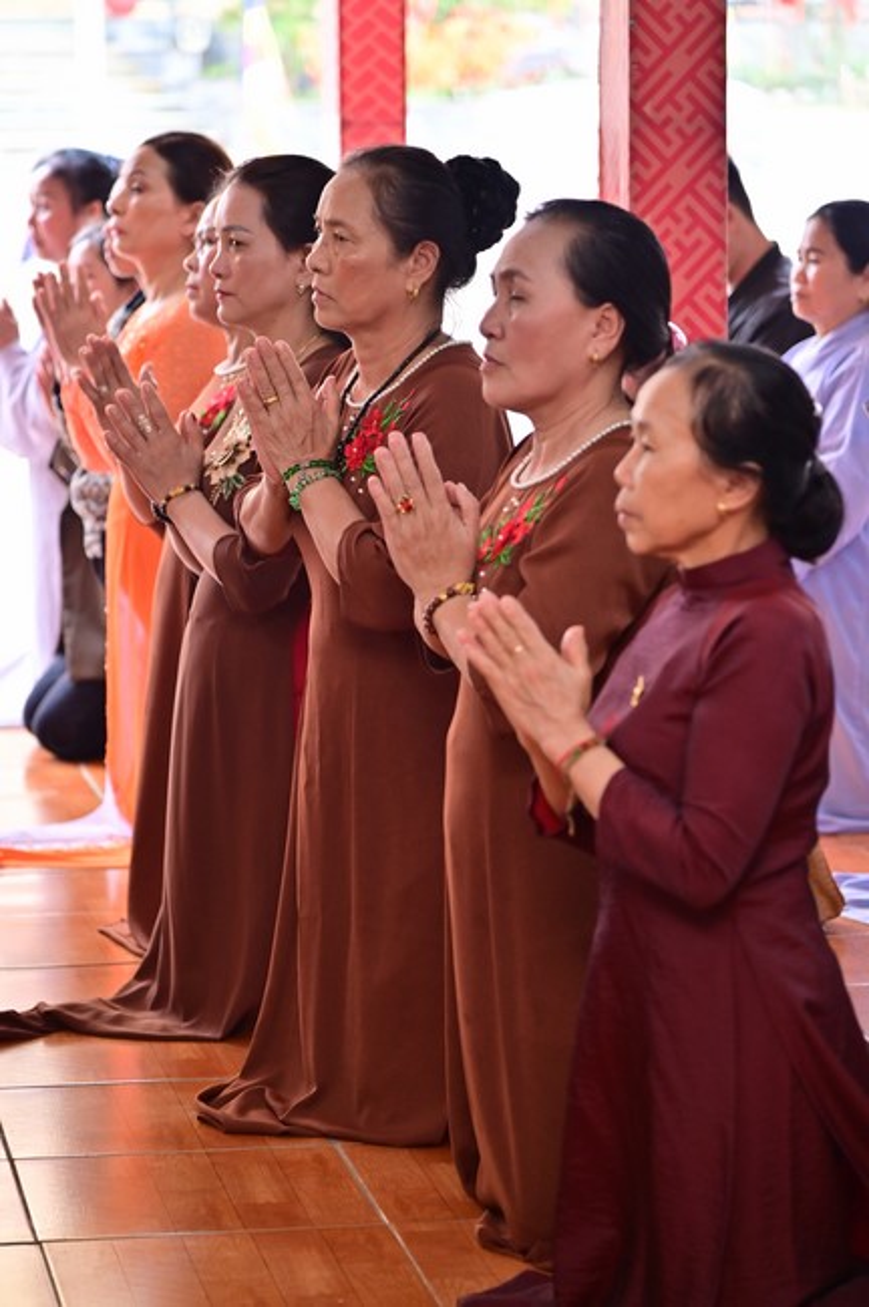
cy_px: 654
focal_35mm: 120
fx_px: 4354
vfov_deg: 17.1
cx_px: 434
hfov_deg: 11.4
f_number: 4
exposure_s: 1/100
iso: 1000
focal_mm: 120
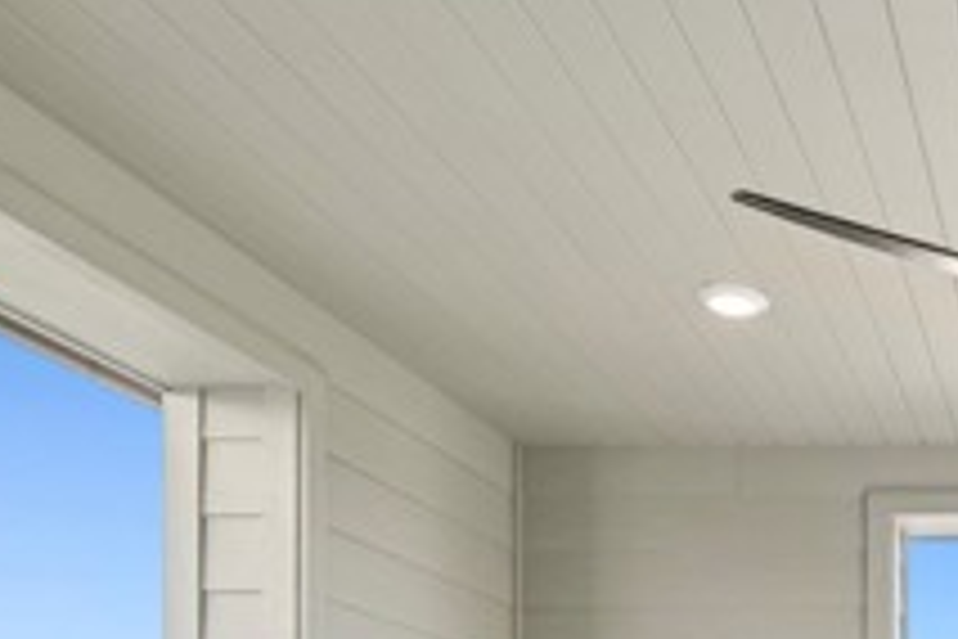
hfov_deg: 36.1
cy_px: 866
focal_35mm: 45
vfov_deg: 25.1
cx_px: 1088
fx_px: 1197
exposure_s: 1/80
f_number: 8
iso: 400
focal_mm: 15
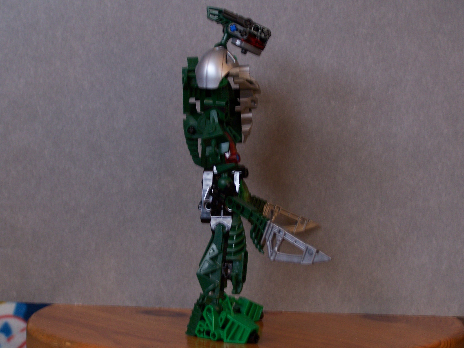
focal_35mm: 82
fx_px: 1099
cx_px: 232
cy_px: 174
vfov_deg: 18.0
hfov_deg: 23.8
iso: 140
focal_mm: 13.7
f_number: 3.2
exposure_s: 1/4
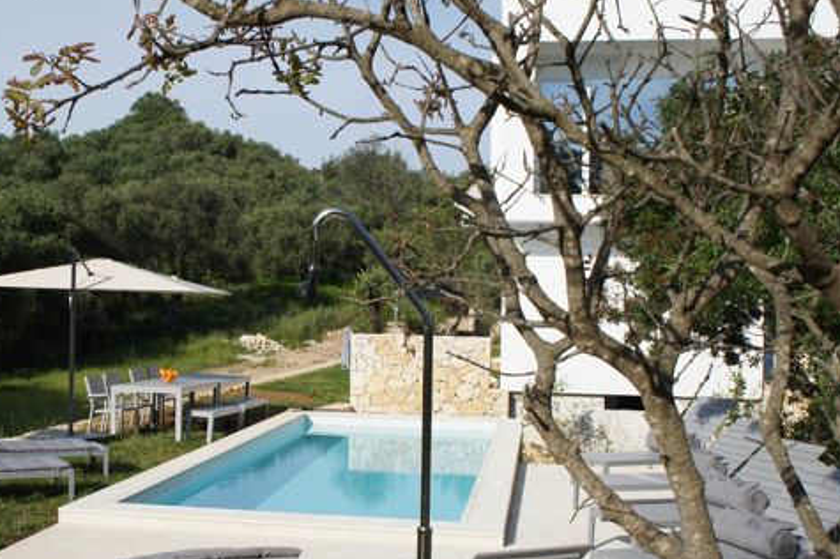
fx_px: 1090
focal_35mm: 47
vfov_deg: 28.7
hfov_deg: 41.8
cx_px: 314
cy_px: 316
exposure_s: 1/500
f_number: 8
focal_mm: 21
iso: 200
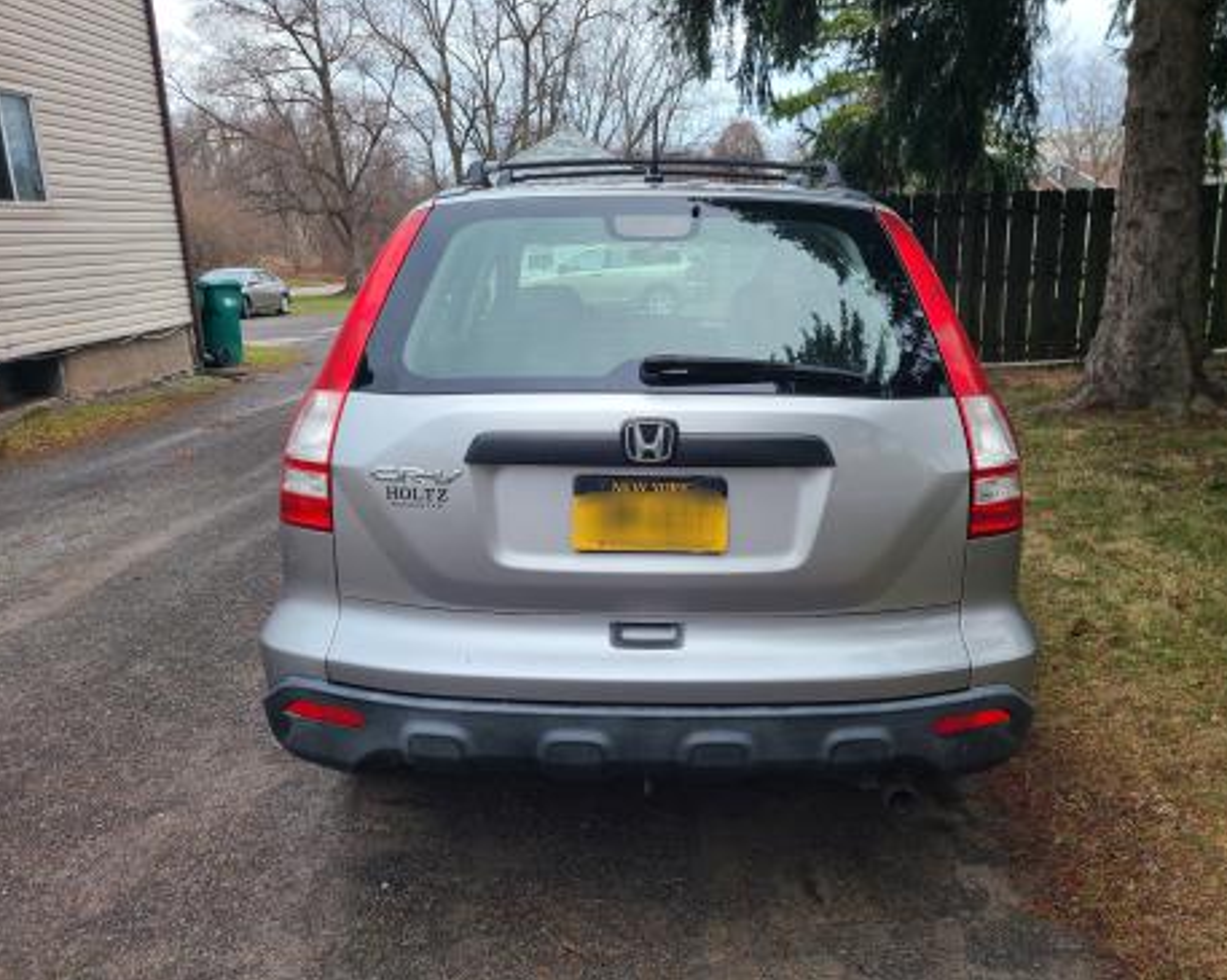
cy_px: 483
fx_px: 1016
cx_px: 655
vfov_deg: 51.5
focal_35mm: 28
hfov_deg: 62.2
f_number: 1.8
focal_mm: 5.4
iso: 40
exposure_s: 1/625
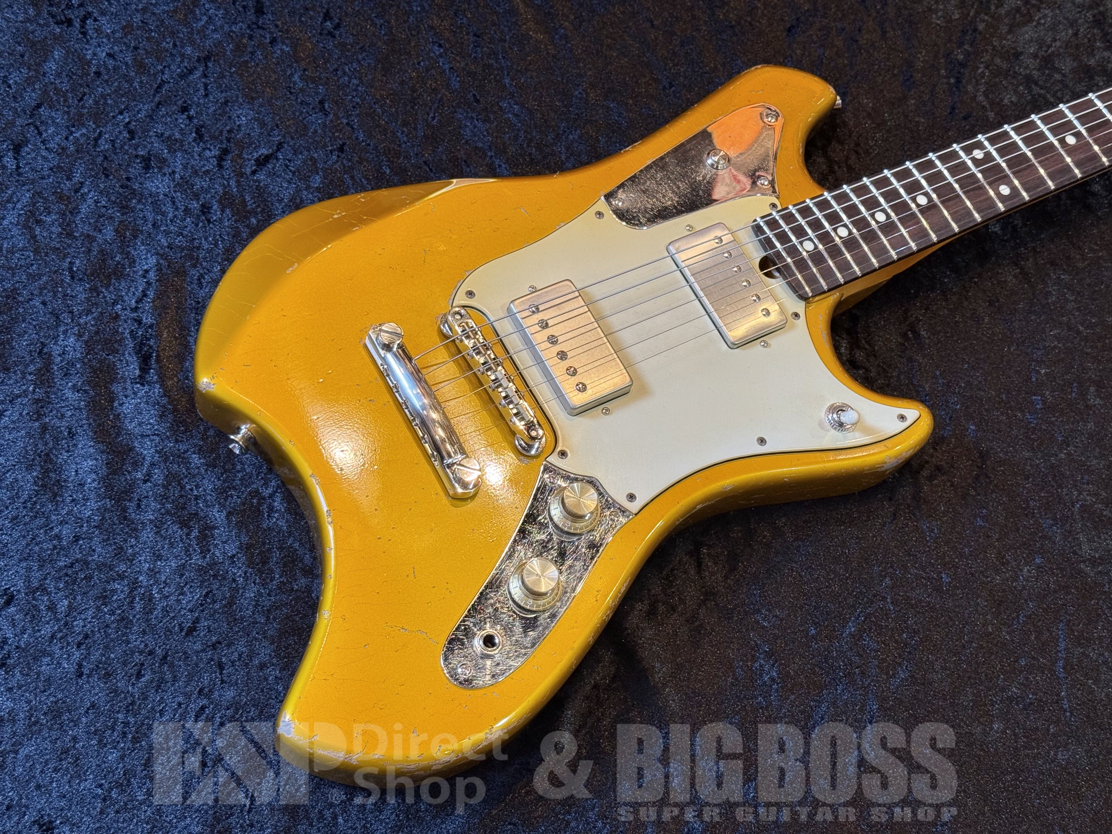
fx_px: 1542
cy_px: 417
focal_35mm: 48
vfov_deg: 30.3
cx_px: 556
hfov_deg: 39.7
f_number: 1.78
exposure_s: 1/60
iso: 64
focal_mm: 6.76
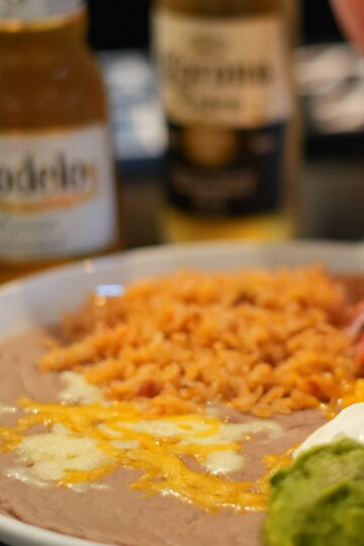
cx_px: 275
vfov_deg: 19.2
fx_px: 1608
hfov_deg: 12.9
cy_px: 187
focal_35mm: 106
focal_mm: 50
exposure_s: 1/160
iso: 2000
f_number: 2
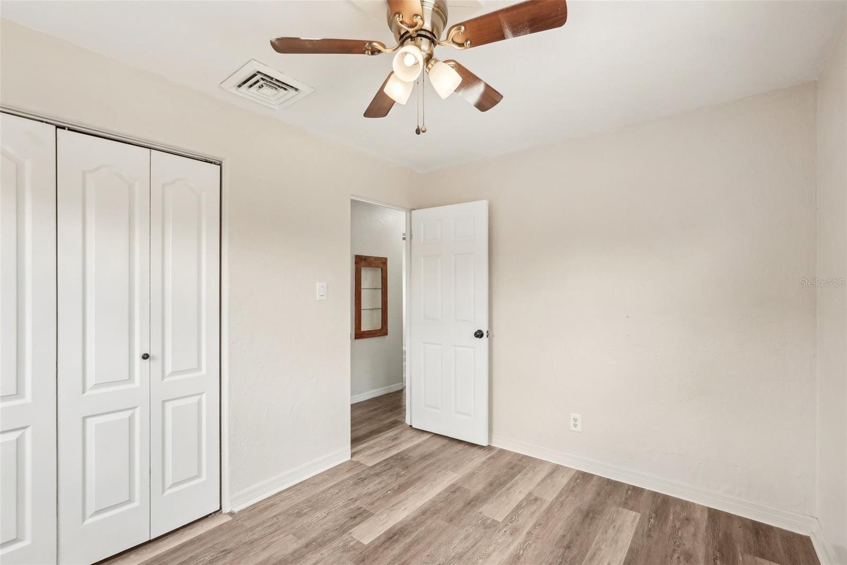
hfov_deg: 96.7
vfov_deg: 73.7
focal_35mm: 16
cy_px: 282
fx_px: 376
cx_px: 424
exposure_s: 1/60
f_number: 8
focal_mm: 16
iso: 400
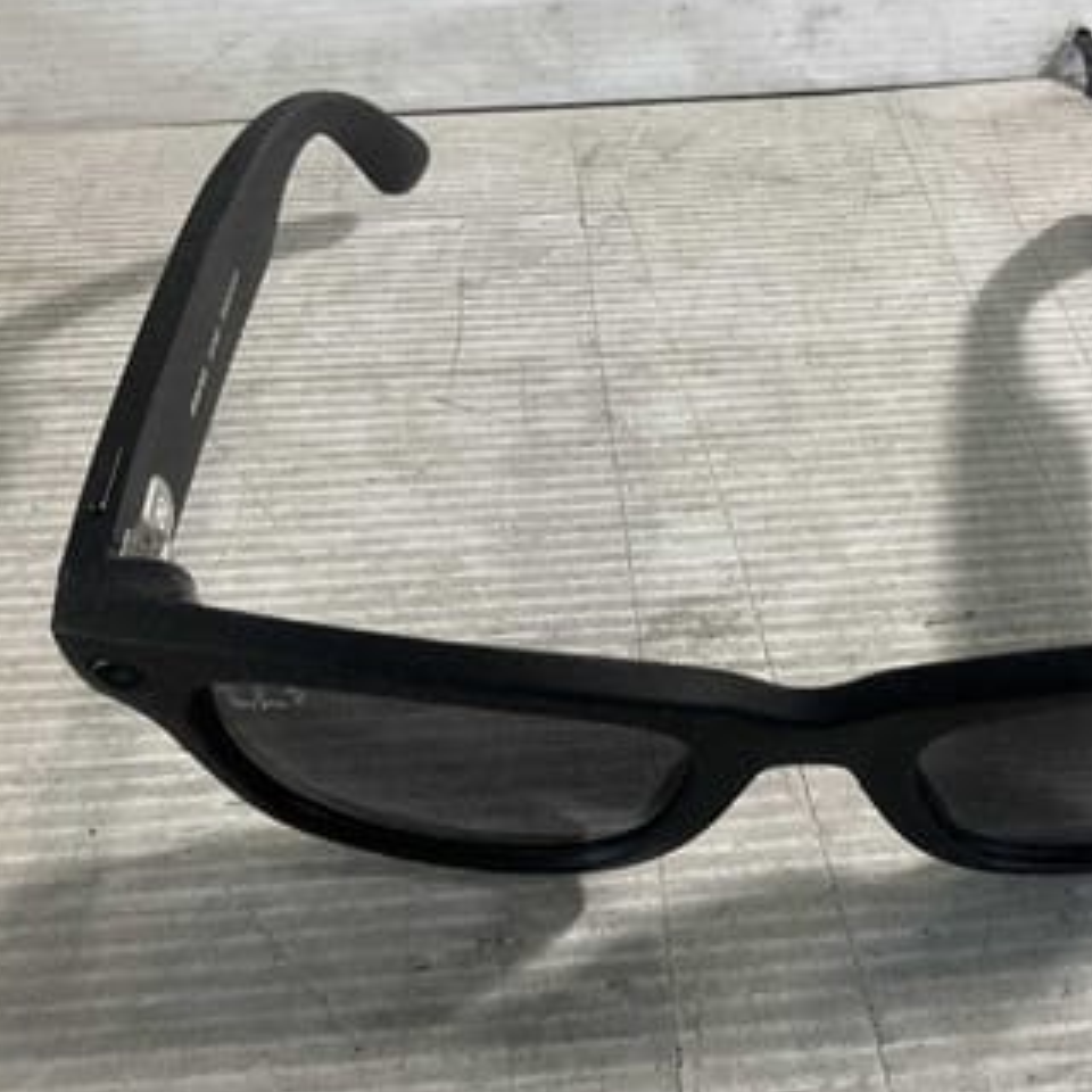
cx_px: 771
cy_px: 541
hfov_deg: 41.0
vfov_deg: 41.9
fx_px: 1428
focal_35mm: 40
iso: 50
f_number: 1.8
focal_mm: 3
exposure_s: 1/50
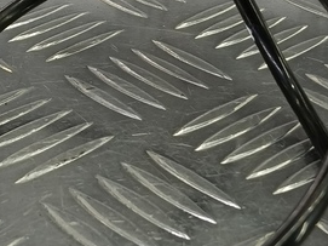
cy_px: 80
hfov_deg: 22.4
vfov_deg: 16.9
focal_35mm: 87
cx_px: 102
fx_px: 824
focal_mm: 4.11
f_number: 1.6
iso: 107
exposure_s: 1/50
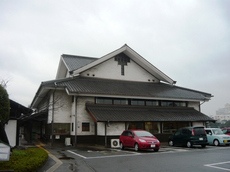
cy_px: 86
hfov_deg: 55.4
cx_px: 115
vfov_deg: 42.9
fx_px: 219
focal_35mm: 33
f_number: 2.8
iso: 100
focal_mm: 5.5
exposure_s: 1/250
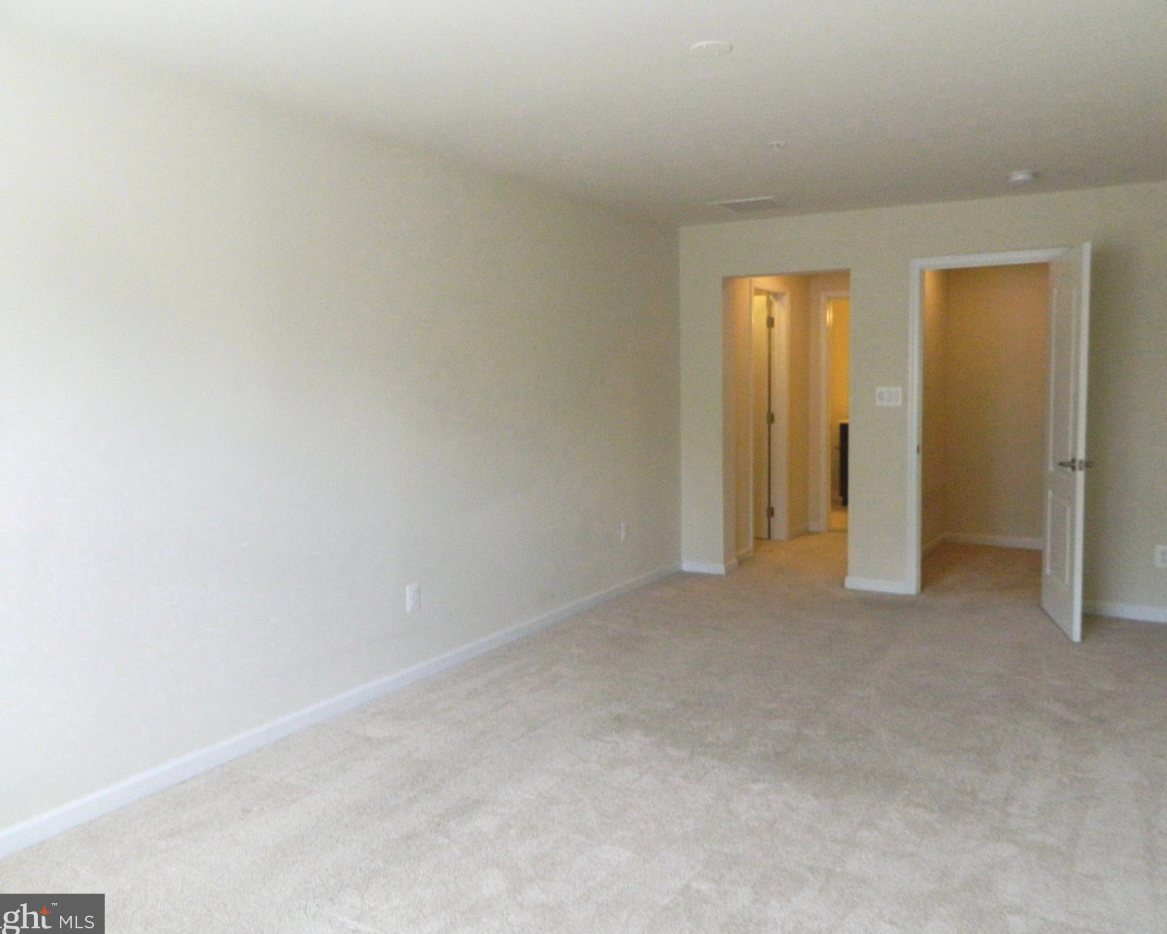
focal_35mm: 27
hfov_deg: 64.1
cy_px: 461
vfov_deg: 53.2
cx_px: 593
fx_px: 933
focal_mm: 4.5
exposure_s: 1/125
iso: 400
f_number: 3.1
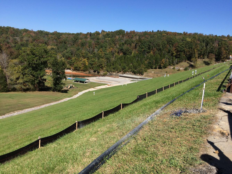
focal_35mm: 29
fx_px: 194
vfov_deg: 48.2
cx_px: 116
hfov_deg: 61.7
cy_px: 87
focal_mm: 4.15
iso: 32
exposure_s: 1/2283
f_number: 2.2
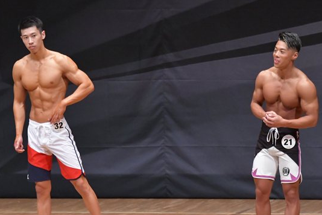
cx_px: 184
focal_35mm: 348
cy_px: 135
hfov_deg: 5.9
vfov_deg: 3.9
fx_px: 3112
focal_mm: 160
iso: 6400
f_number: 5.6
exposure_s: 1/400
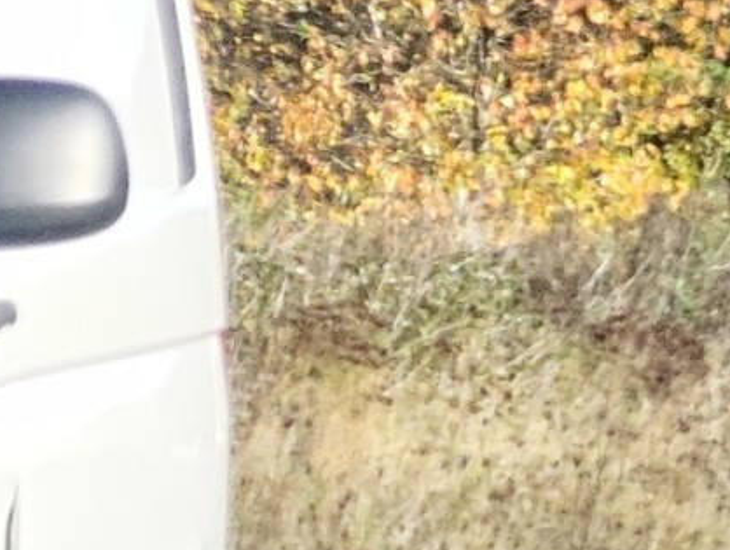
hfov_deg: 4.7
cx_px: -840
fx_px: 8767
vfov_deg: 3.6
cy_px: 430
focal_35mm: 415
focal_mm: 22.5
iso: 164
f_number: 2.3
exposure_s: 1/800
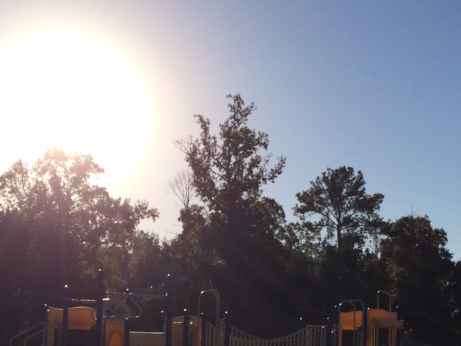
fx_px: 1025
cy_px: 350
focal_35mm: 77
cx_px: 176
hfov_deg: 25.3
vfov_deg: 18.6
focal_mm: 4.12
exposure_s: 1/4566
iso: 40
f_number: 2.2
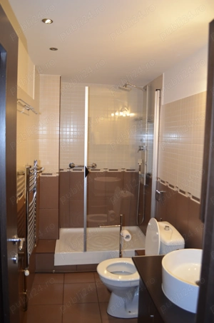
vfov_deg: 67.5
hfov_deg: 47.7
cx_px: 107
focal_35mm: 27
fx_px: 242
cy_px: 162
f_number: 3.5
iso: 900
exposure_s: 1/60
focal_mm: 18
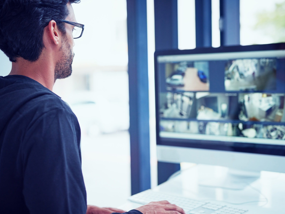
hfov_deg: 31.2
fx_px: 510
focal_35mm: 62
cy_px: 113
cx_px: 149
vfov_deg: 23.6
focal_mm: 50
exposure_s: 1/500
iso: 320
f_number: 1.8
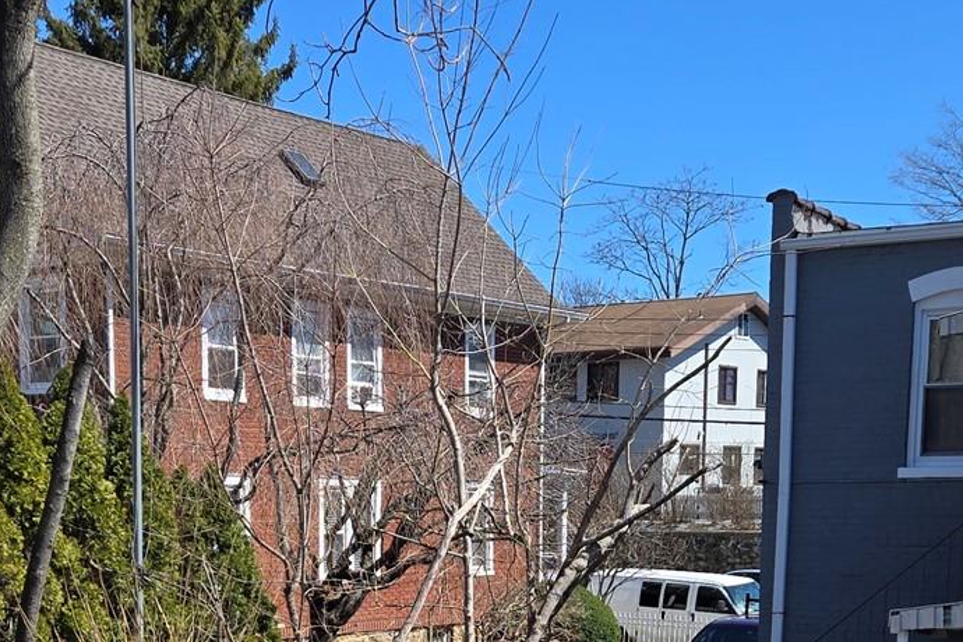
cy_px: 814
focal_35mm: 71
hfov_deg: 28.4
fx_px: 1899
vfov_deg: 18.0
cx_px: 406
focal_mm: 5.4
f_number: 1.8
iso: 25
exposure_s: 1/1488
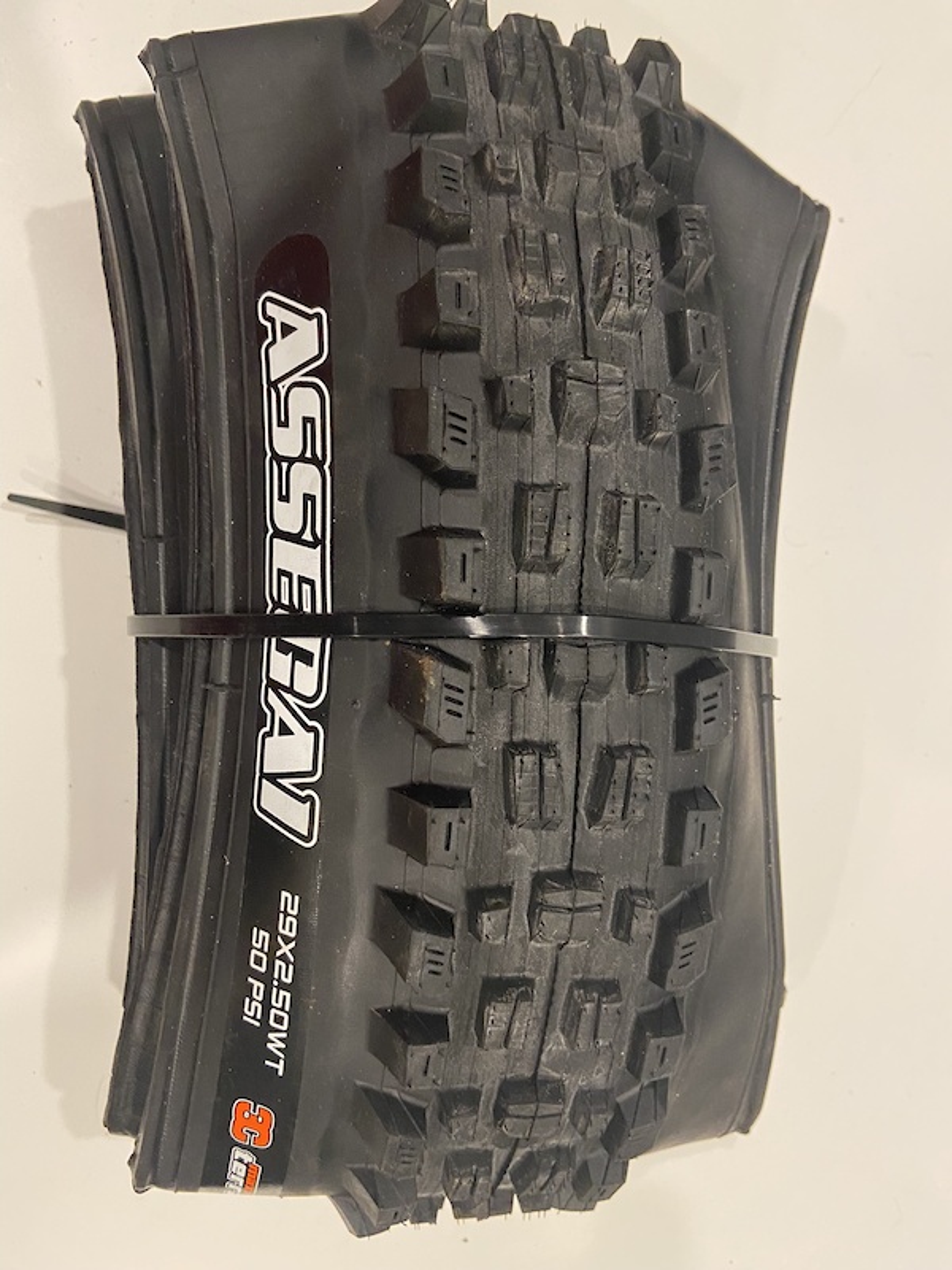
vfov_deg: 67.3
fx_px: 953
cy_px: 635
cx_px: 476
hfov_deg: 53.1
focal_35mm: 26
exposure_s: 1/60
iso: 320
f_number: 1.8
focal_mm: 4.25
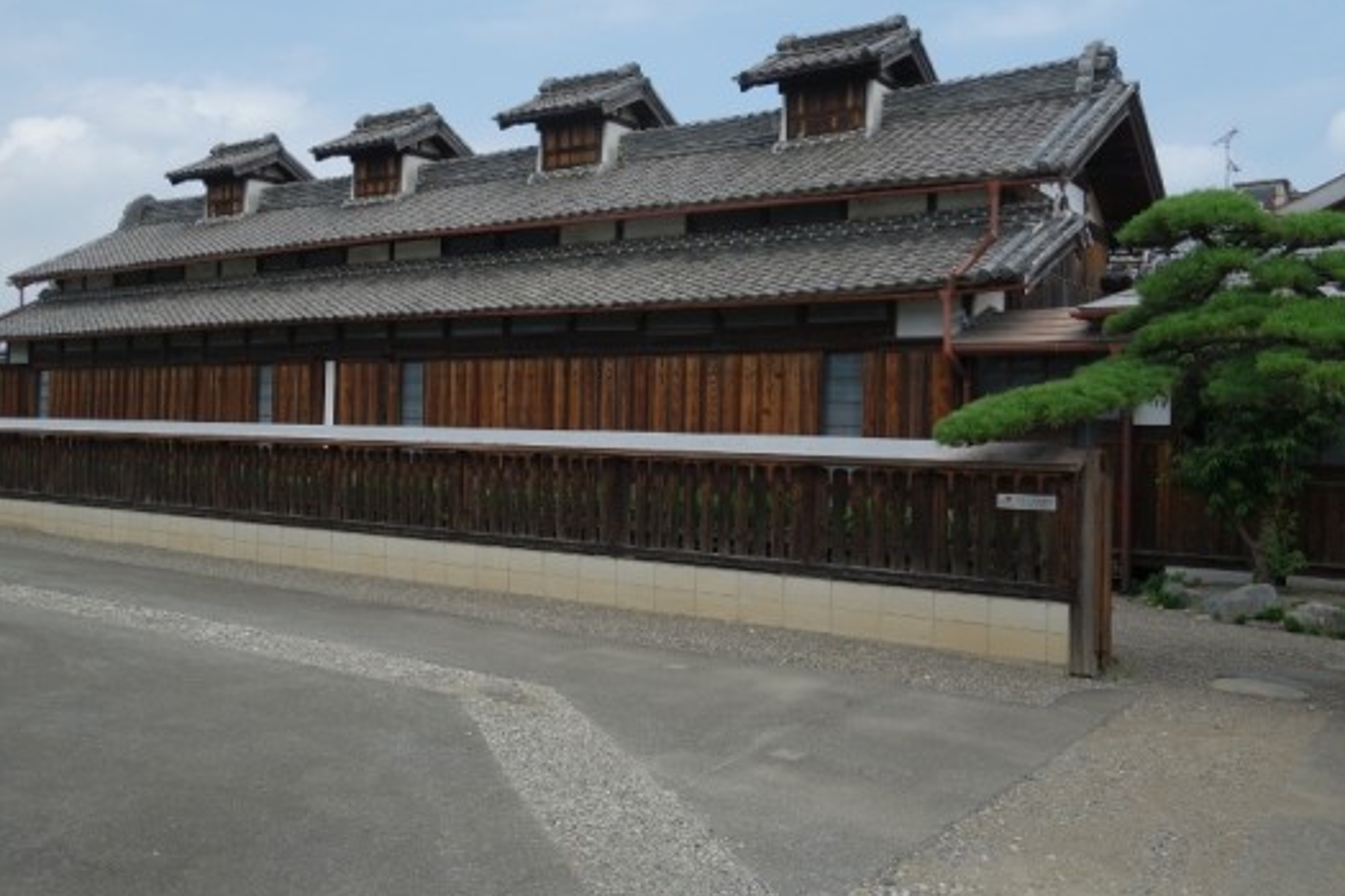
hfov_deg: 58.7
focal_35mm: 32
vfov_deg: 41.1
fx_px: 1195
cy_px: 404
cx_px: 625
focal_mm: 10.4
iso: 125
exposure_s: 1/500
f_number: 5.6
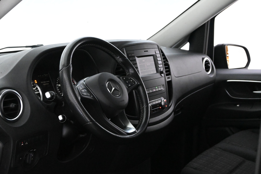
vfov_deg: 25.1
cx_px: 130
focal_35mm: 54
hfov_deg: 36.9
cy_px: 87
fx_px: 391
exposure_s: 1/60
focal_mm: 36
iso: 11400
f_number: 5.3
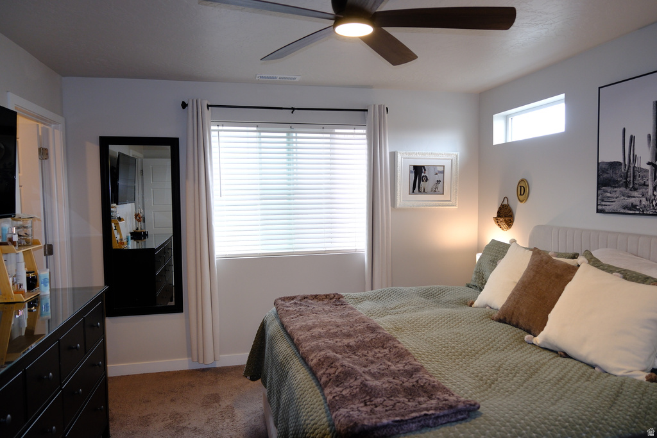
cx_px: 328
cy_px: 219
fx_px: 438
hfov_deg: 73.7
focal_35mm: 24
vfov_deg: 53.1
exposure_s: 1/100
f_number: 2.8
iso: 500
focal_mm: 16
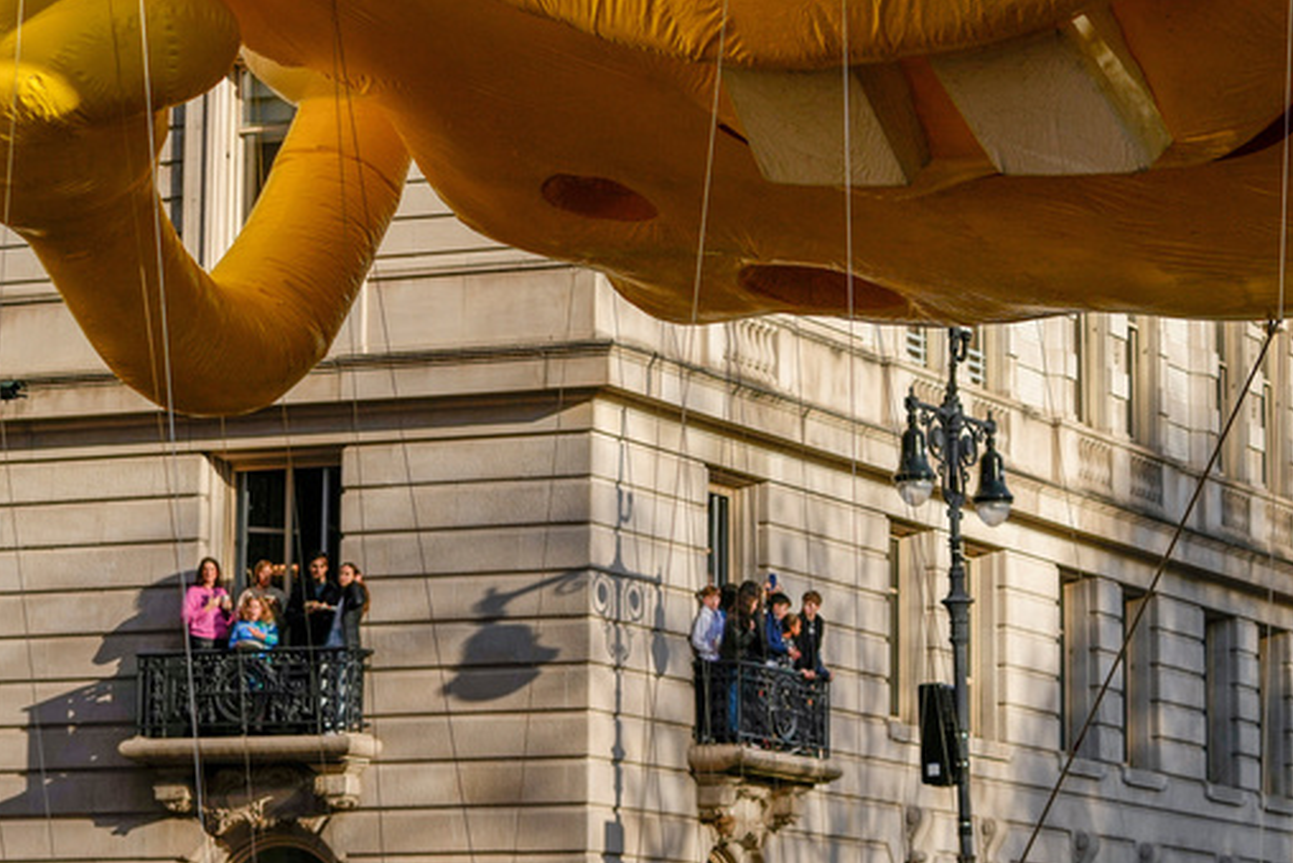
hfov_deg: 14.5
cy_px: 108
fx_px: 5065
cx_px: 718
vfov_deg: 9.7
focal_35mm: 141
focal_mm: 70
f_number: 3.5
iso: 250
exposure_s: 1/4000
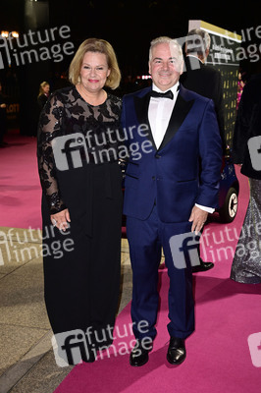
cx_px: 130
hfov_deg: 26.9
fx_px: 545
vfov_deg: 39.6
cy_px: 196
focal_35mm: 50
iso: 2000
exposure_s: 1/125
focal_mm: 50
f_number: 5.6
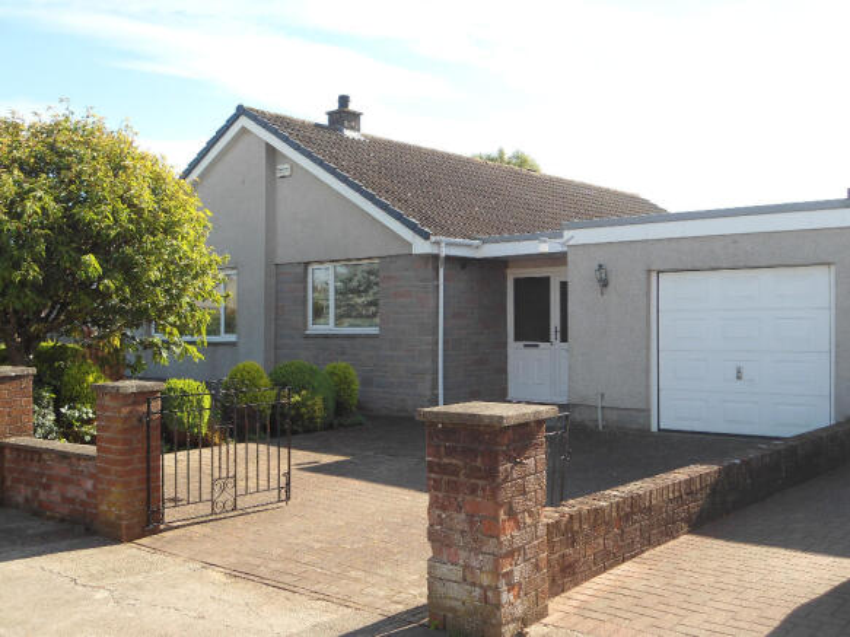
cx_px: 425
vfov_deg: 38.7
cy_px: 318
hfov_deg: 50.1
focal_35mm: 37
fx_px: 908
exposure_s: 1/400
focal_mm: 6.7
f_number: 3.2
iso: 80
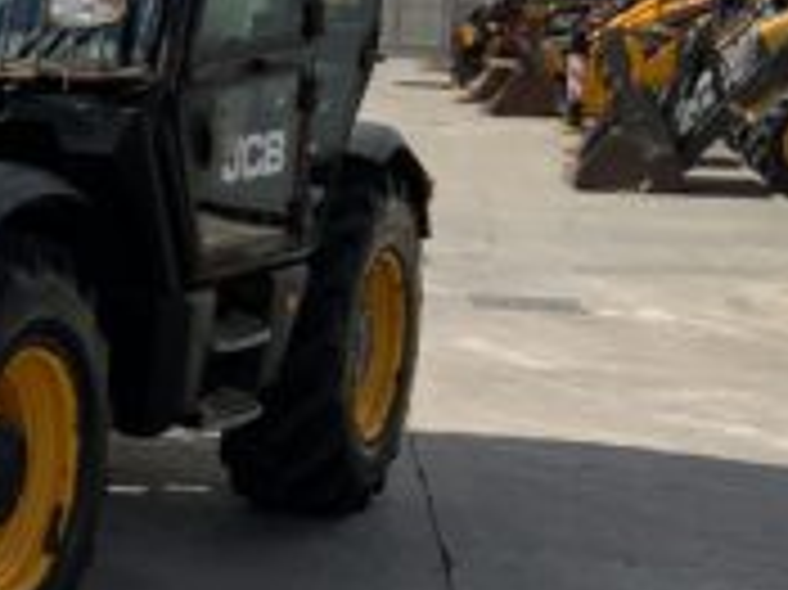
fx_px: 2411
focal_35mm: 106
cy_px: 243
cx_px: -320
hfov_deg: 17.1
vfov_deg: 13.9
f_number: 1.8
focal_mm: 3
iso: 16
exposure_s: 1/2320
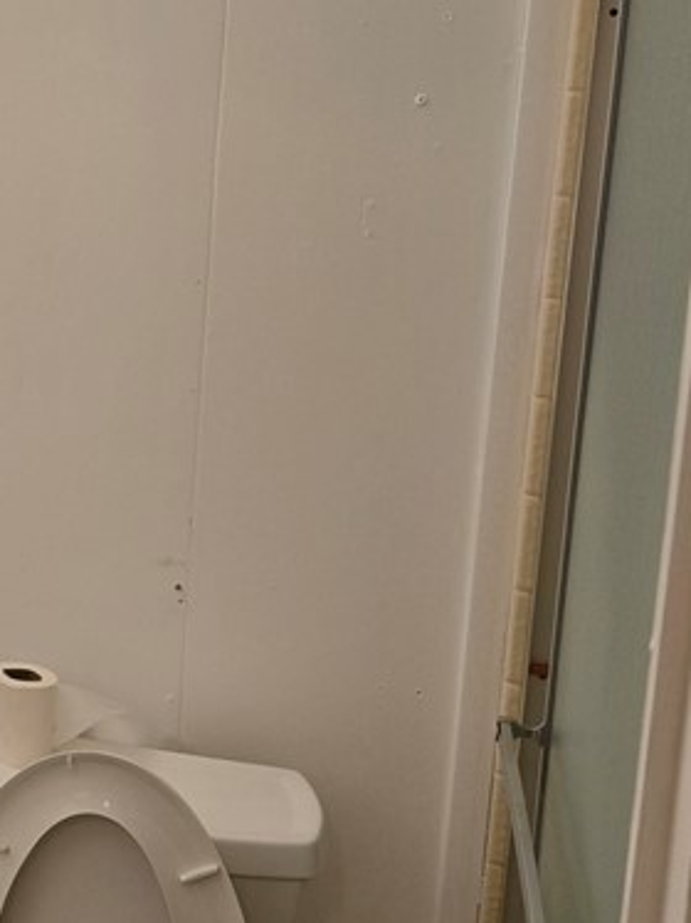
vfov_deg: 30.7
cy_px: 434
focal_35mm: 63
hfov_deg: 21.0
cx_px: -217
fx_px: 1679
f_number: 1.8
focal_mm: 5.4
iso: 100
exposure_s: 1/120
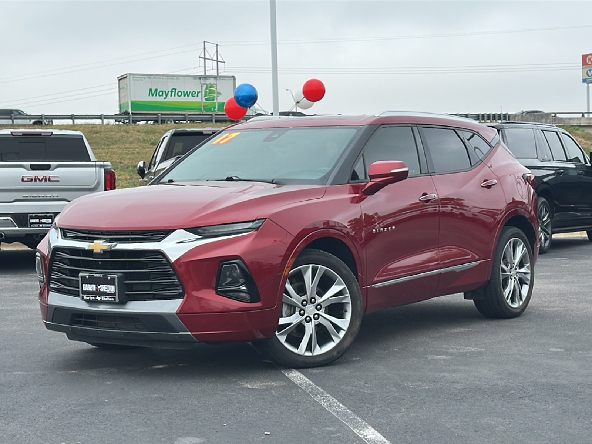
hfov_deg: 32.2
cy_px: 222
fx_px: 1026
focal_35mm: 60
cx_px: 296
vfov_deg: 24.4
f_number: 1.78
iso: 64
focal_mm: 6.86
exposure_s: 1/1261
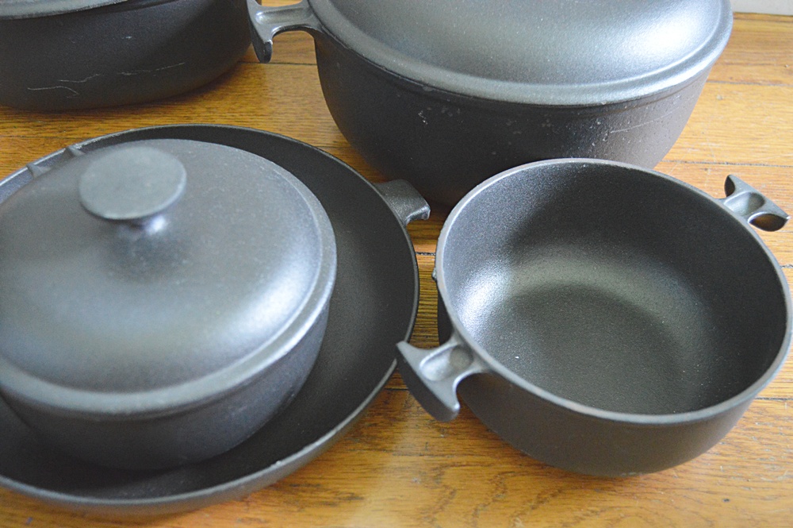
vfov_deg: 34.2
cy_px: 264
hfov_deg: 49.6
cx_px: 396
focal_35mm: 39
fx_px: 858
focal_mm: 26
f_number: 4
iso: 3200
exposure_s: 1/50
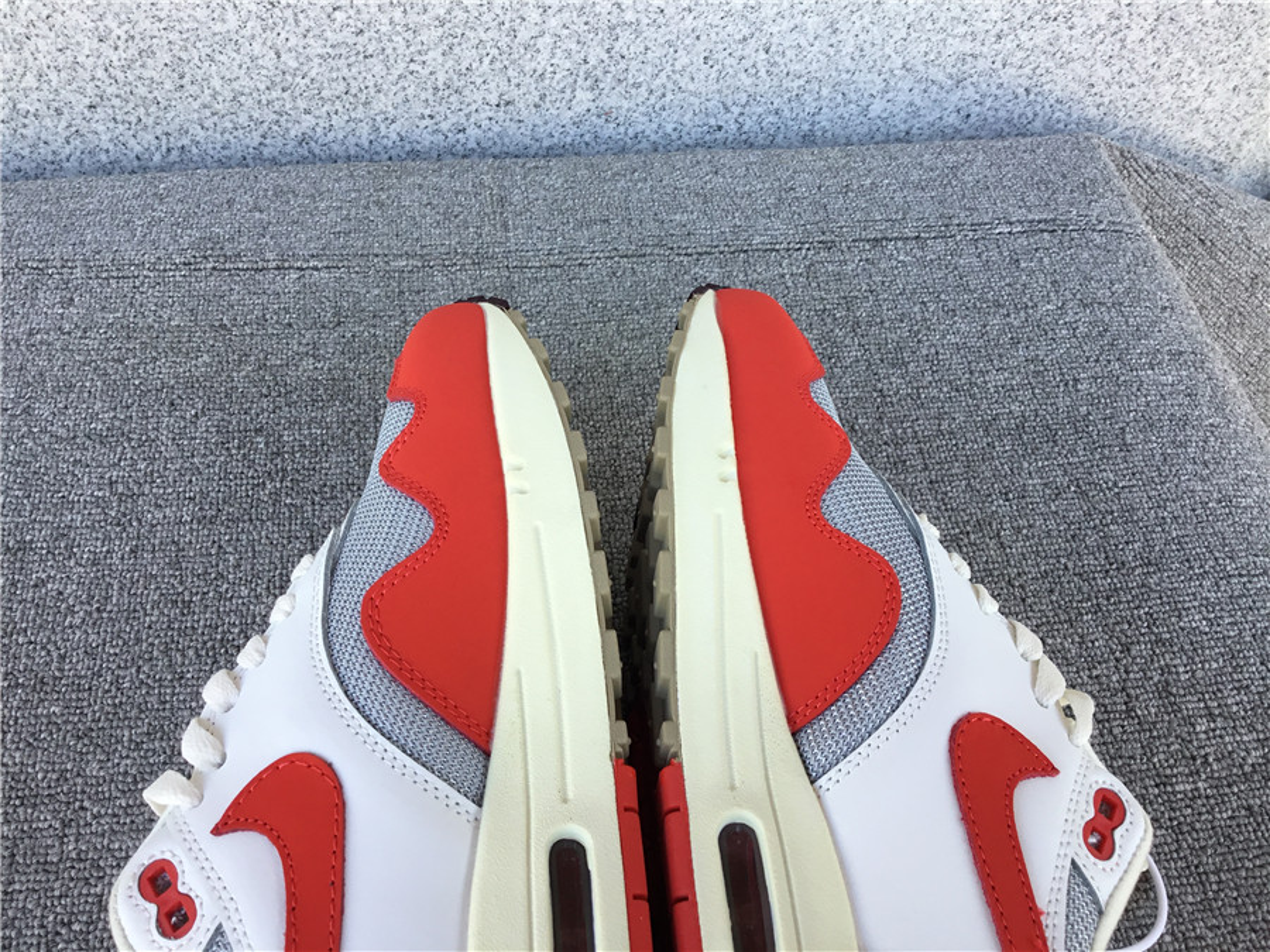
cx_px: 635
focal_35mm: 31
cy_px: 476
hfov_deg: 58.4
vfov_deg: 45.4
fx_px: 1137
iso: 25
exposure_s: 1/100
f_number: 2.4
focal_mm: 3.3
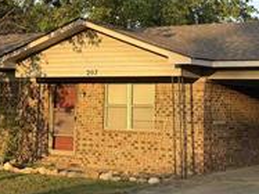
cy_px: 62
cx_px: 137
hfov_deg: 23.8
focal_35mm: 82
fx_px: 613
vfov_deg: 17.9
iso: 80
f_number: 1.78
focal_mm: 6.76
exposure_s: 1/1250
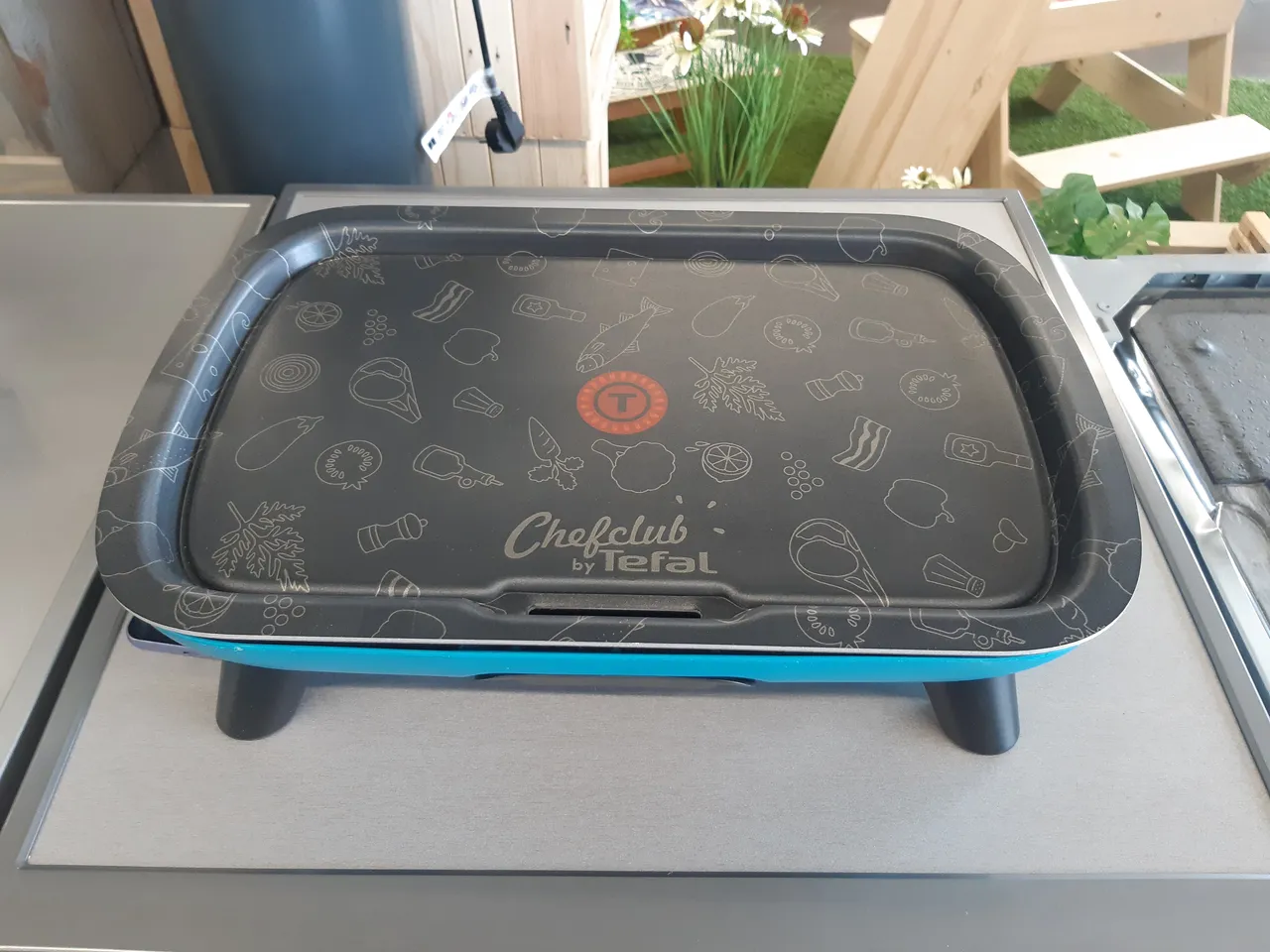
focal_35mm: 26
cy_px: 476
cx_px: 635
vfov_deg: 53.1
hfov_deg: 67.3
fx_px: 954
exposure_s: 1/60
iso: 200
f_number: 1.7
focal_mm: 3.92
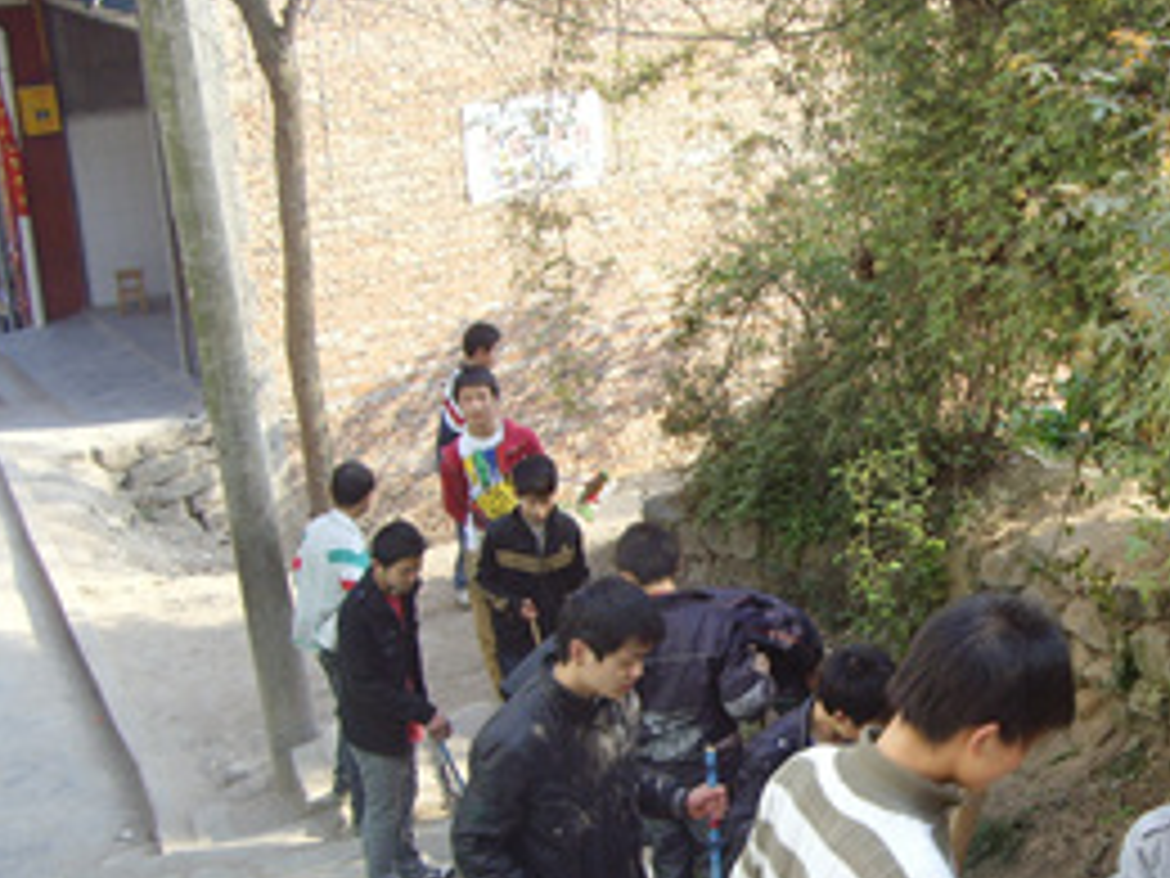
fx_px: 2028
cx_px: 860
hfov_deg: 31.7
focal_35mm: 60
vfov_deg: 24.2
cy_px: 635
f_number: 3.5
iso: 80
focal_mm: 6.6
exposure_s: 1/125
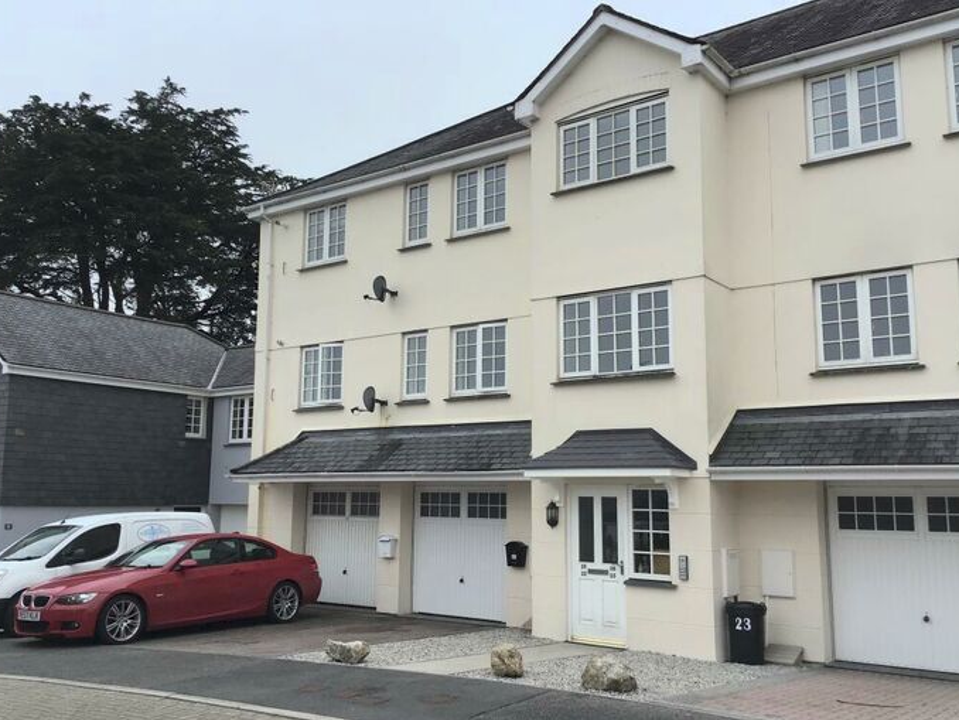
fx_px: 887
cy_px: 370
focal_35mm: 32
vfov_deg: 44.2
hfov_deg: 56.8
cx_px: 477
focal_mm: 3.3
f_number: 2.4
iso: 25
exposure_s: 1/622
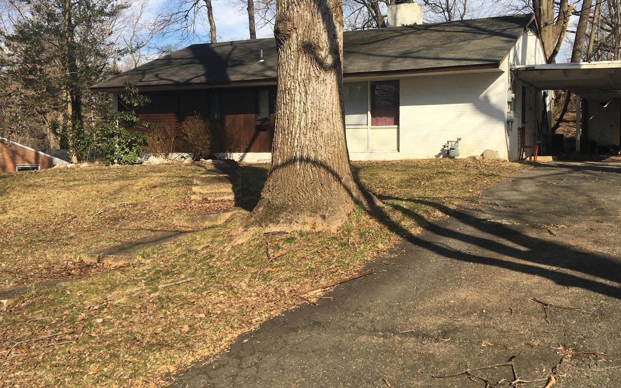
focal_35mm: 37
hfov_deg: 52.4
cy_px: 175
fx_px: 626
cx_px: 370
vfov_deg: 34.4
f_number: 2.2
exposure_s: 1/1508
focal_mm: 4.15
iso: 25
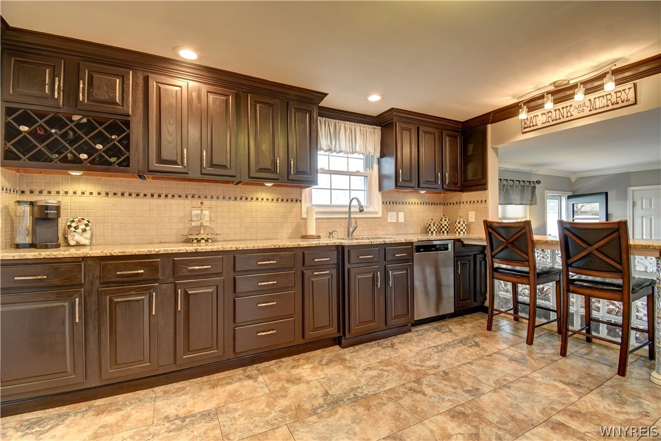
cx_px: 330
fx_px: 275
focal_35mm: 15
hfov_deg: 100.4
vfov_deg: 77.3
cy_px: 220
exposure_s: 1/13
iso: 800
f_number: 8
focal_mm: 10
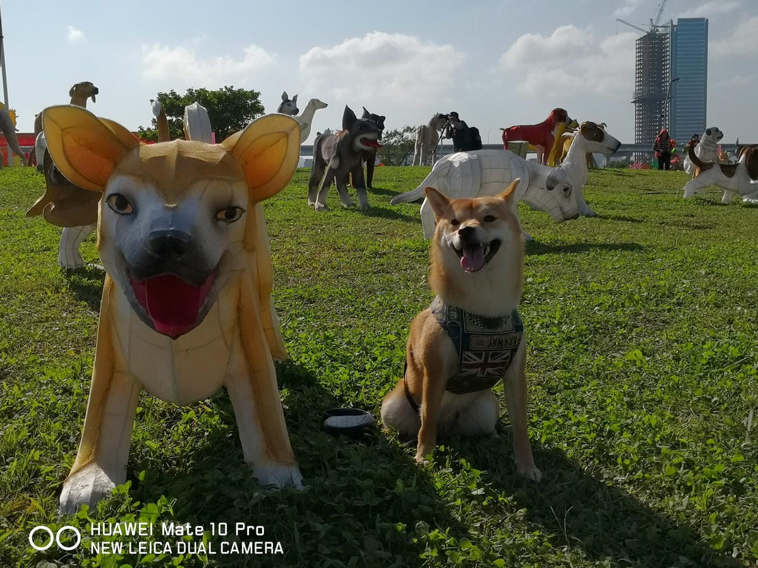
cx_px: 379
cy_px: 284
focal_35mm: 37
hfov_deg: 50.1
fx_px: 810
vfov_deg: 38.7
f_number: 1.6
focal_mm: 3.95
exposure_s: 1/5348
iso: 50
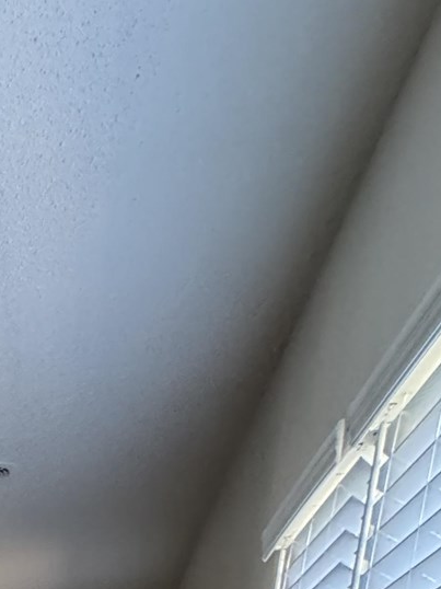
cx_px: -407
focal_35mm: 60
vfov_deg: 19.2
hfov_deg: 18.0
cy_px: 1173
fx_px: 1020
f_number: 2.2
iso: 320
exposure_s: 1/62
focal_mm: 2.22
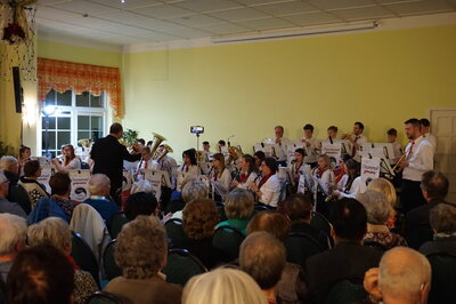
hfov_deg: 46.4
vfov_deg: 31.8
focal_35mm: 42
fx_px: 532
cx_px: 228
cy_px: 152
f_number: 4.5
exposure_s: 1/80
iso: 3200
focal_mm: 28
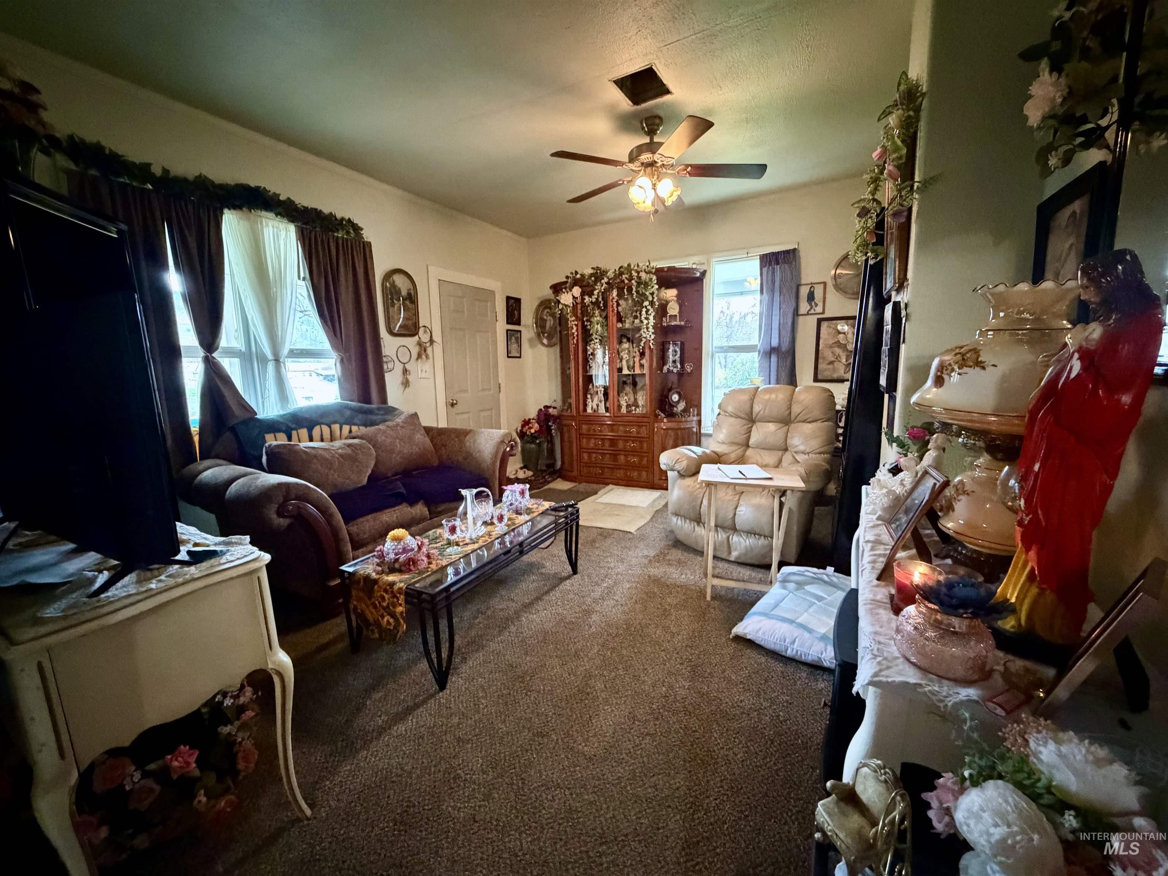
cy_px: 438
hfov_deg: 102.1
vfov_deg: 85.7
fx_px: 472
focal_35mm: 14
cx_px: 584
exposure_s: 1/40
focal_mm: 2.22
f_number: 2.2
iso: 1600
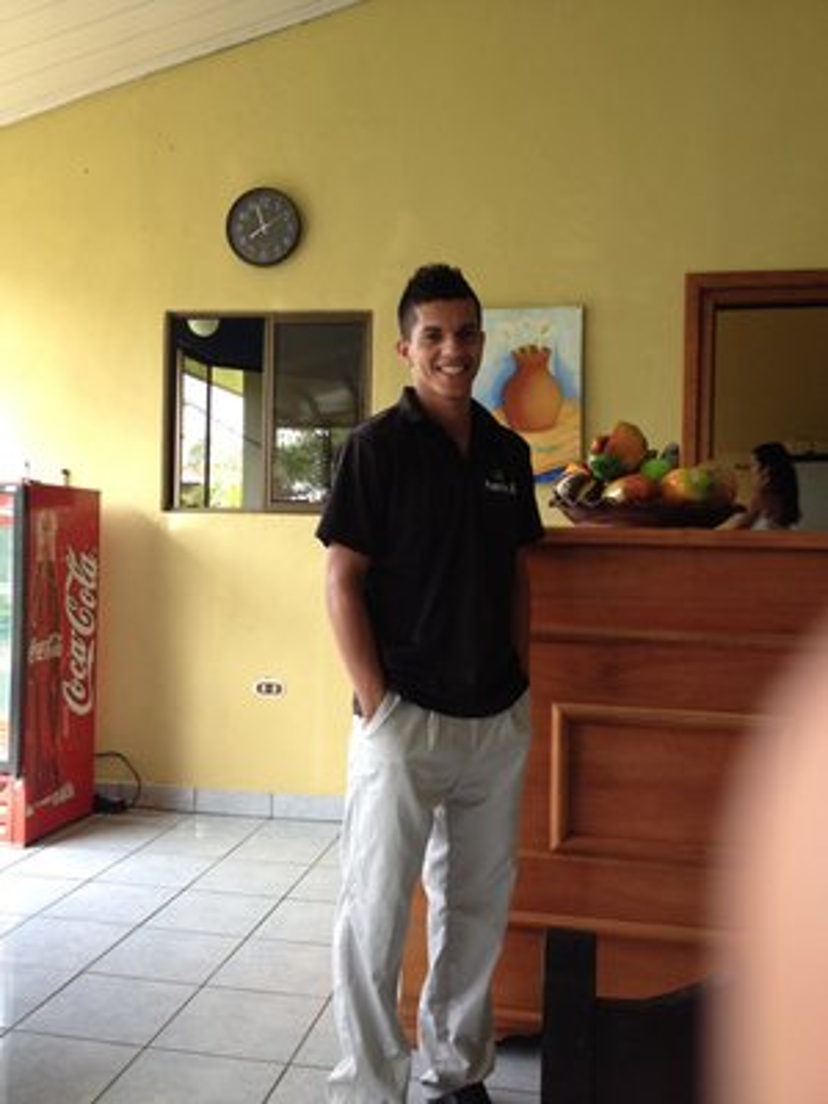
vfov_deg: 52.6
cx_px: 414
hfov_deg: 40.7
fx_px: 1116
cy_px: 552
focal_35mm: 35
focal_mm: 4.28
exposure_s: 1/120
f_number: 2.4
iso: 64
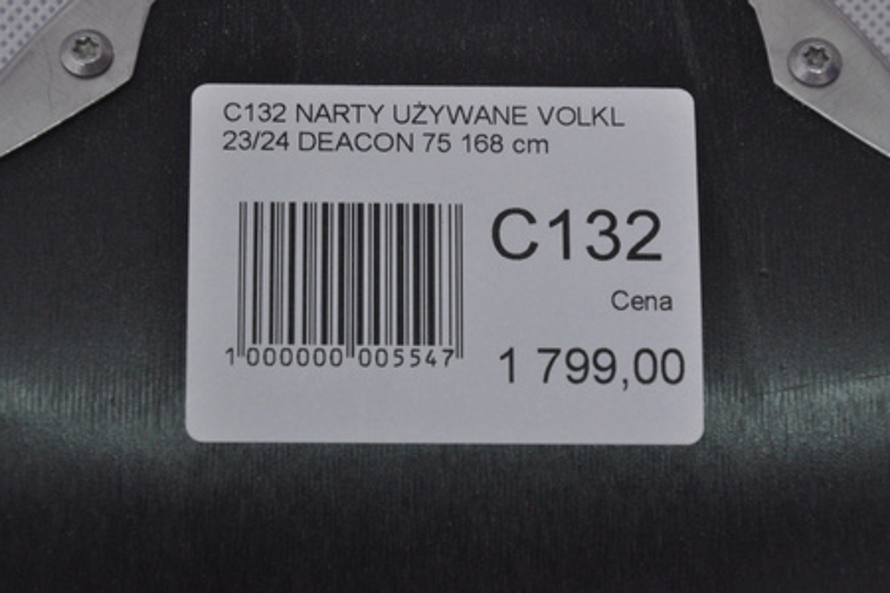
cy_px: 296
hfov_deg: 13.0
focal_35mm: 158
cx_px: 445
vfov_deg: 8.7
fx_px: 3893
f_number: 8
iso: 3200
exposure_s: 1/125
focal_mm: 105
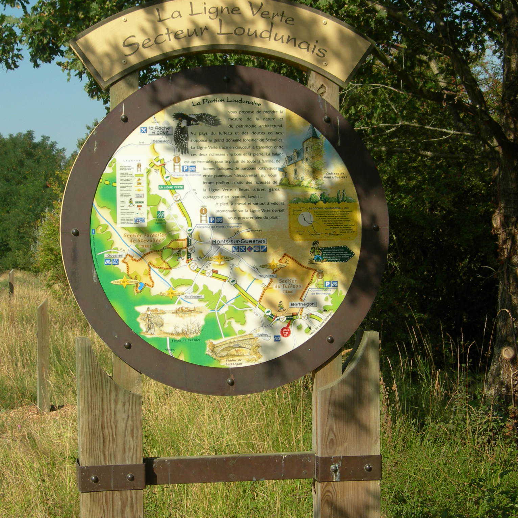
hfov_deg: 24.0
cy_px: 259
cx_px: 222
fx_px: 1219
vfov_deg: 24.0
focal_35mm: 72
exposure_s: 1/310
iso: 50
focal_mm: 12.7
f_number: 5.9
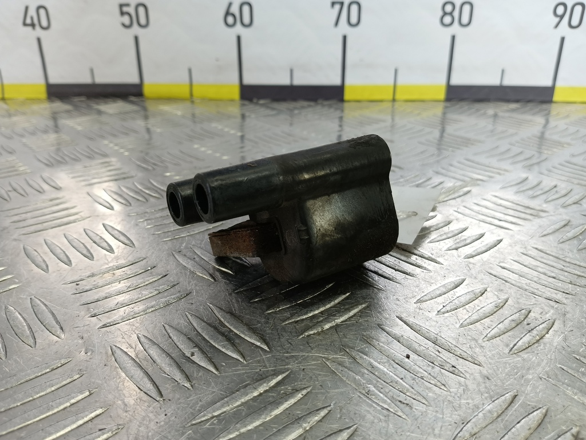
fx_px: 389
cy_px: 220
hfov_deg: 73.9
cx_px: 293
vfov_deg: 58.9
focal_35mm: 23
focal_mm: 4.11
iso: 81
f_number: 1.6
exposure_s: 1/50
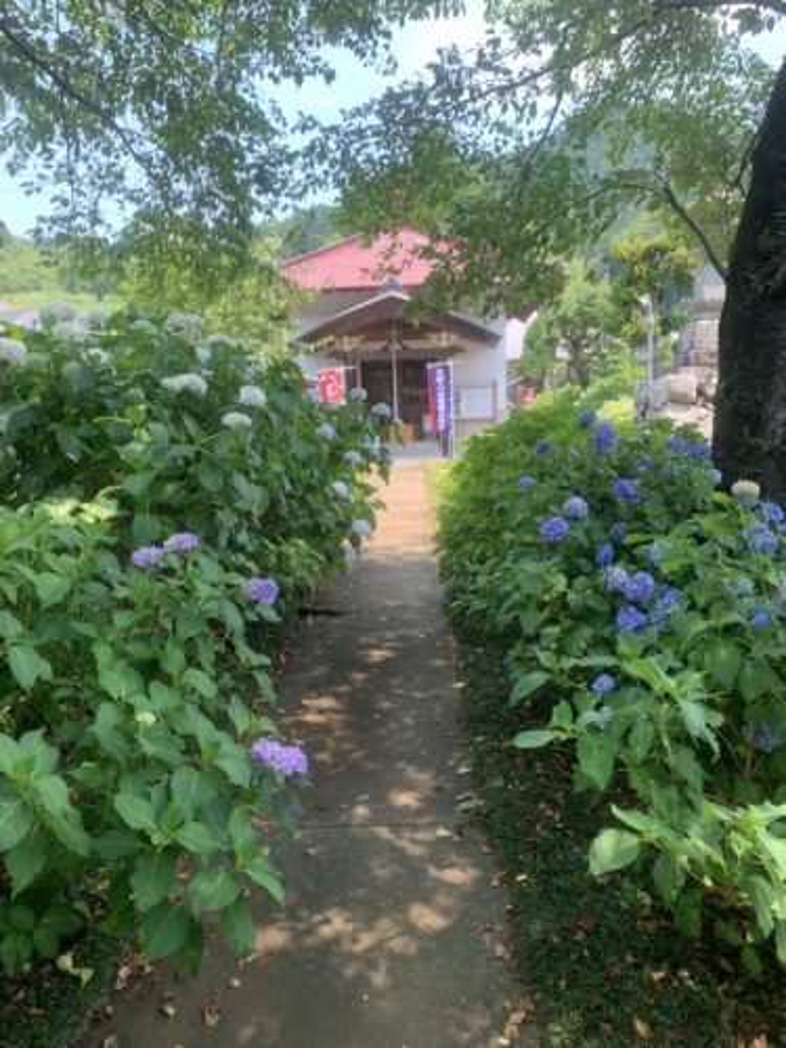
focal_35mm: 26
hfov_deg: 53.1
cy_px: 524
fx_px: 787
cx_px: 393
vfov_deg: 67.3
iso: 25
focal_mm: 4.25
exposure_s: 1/229
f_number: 1.8
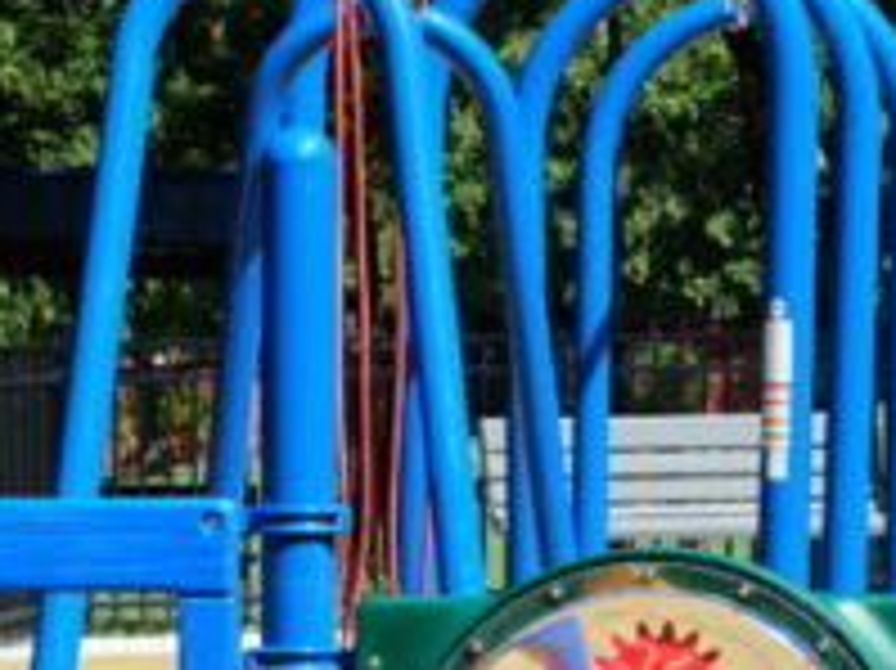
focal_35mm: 387
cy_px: 625
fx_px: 10011
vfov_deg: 3.8
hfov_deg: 5.1
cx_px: 212
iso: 400
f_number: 8
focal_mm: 84.8
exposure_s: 1/250
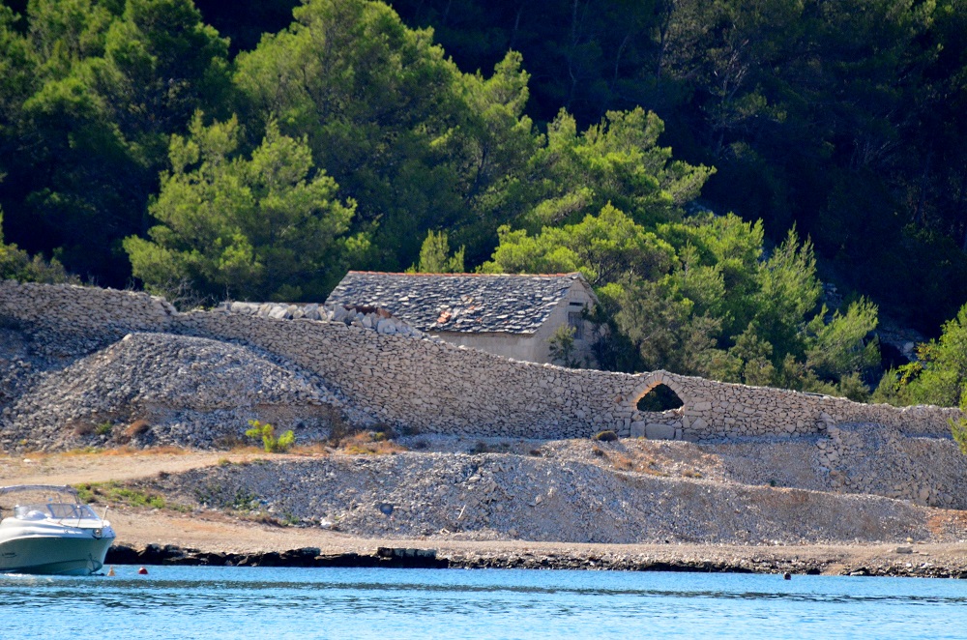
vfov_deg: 3.0
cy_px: 320
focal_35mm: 450
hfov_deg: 4.6
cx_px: 484
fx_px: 12061
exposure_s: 1/5000
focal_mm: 300
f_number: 5.6
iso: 2000
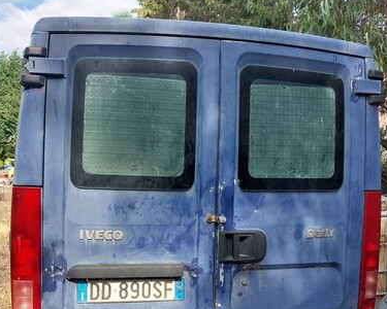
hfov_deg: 46.6
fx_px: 447
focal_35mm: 39
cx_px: 156
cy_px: 221
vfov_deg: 37.5
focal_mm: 5.23
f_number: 1.8
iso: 25
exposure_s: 1/257
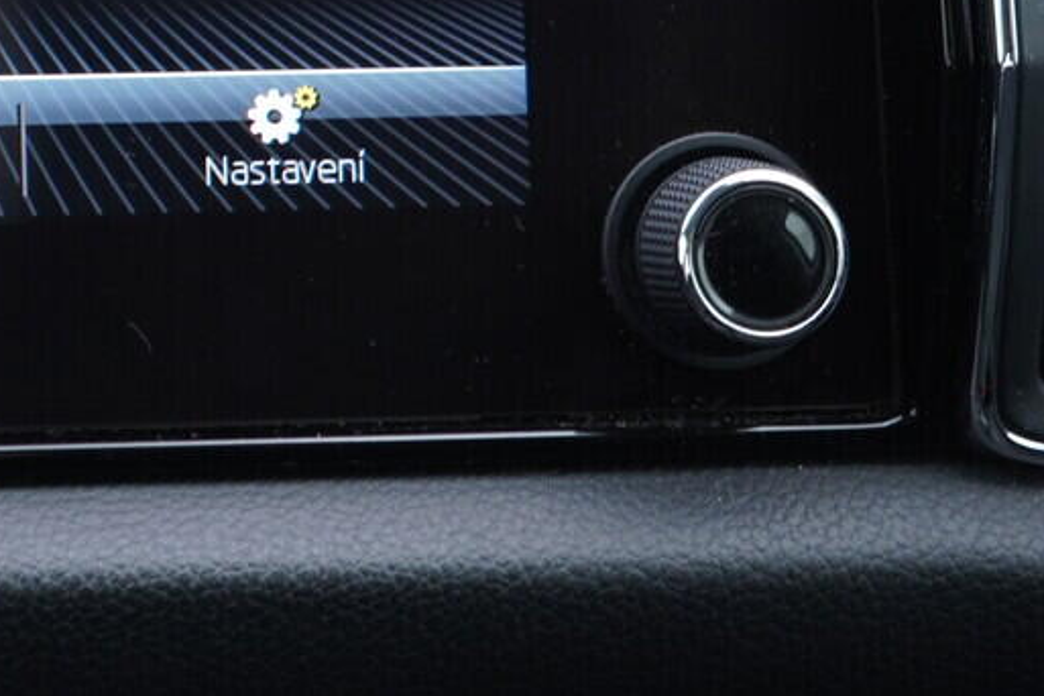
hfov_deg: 18.8
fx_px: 2929
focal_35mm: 101
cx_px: -289
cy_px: -191
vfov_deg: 13.1
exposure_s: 1/40
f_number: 2.8
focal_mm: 24
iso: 320
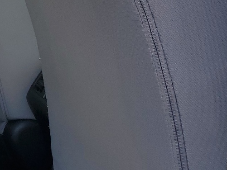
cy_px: 76
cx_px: -117
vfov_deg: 17.8
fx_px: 544
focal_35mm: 83
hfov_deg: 20.1
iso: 50
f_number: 1.5
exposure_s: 1/500
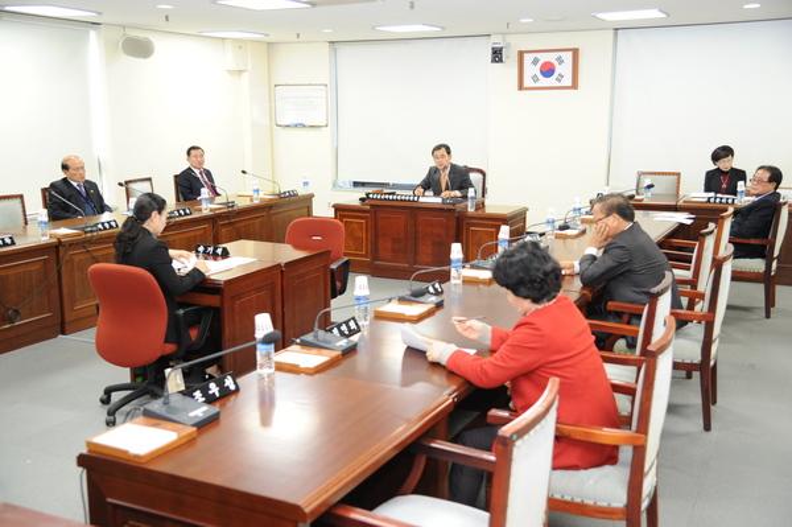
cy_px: 264
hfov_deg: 50.7
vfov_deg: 35.0
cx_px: 396
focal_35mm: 38
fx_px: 835
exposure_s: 1/100
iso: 1000
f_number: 4
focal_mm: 38
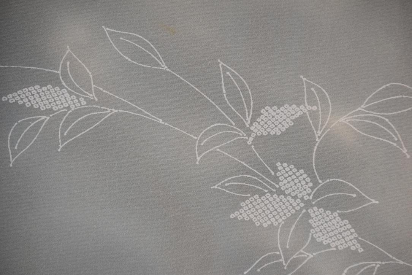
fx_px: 3605
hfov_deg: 6.5
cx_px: 206
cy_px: 138
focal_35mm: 315
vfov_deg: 4.4
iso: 900
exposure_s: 1/125
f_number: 6.3
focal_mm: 210
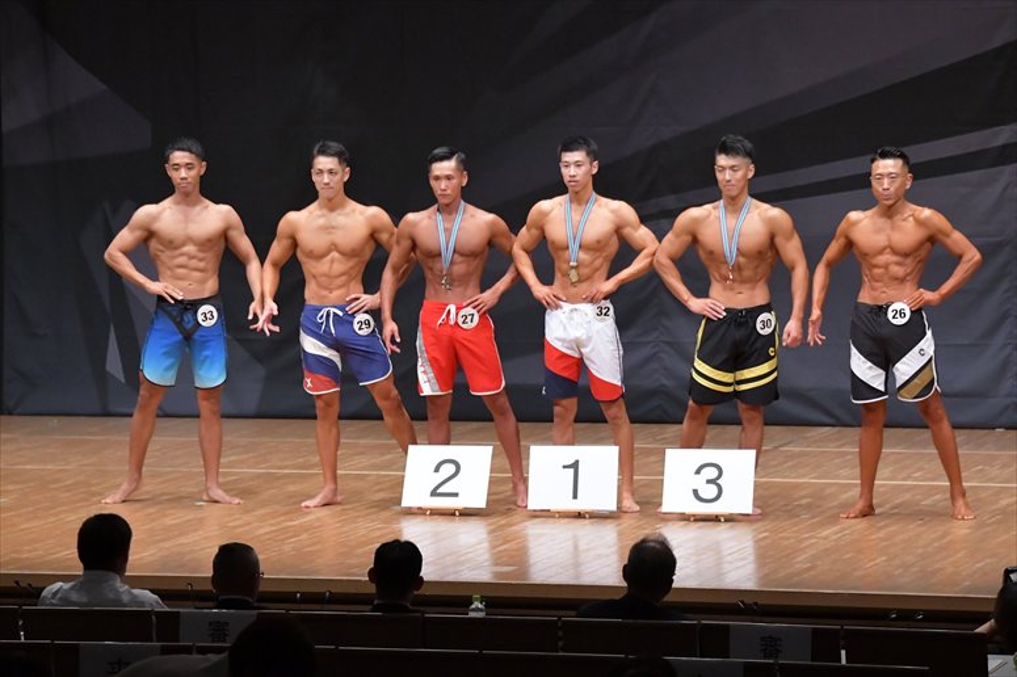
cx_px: 508
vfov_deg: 7.9
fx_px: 4913
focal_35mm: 174
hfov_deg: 11.8
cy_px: 338
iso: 6400
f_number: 5.6
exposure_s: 1/400
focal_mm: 116
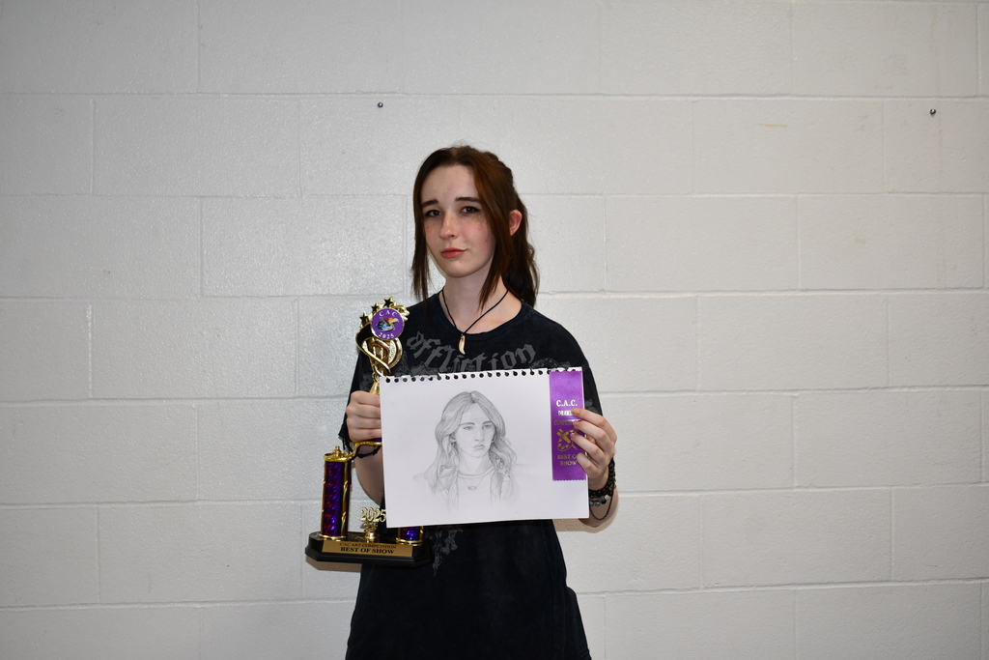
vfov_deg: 29.9
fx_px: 1236
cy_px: 330
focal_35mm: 45
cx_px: 494
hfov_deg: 43.6
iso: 450
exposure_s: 1/60
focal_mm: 30
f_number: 4.2
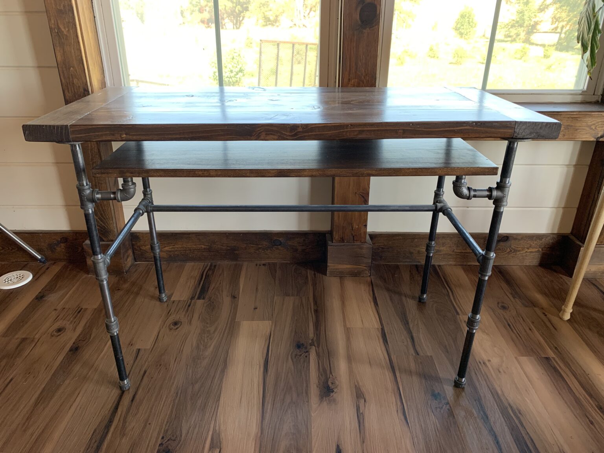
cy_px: 226
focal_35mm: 26
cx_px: 302
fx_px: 454
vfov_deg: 53.1
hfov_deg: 67.3
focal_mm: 4.25
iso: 100
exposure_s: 1/90
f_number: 1.8
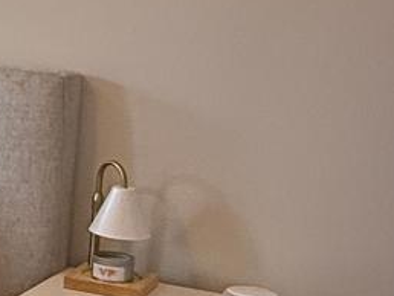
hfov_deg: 13.1
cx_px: -560
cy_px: 105
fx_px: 1265
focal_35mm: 111
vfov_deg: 13.3
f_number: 2.2
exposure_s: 1/120
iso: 100
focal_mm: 2.22
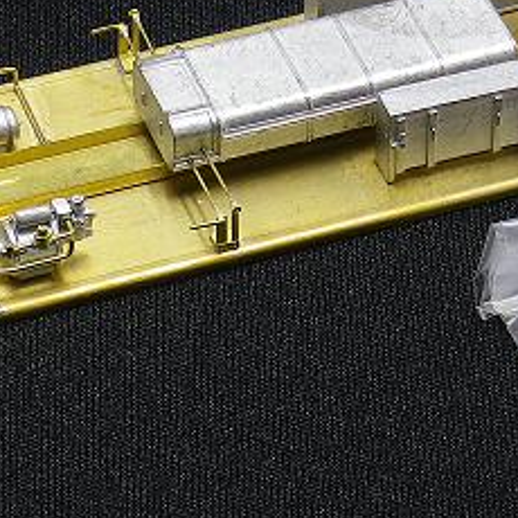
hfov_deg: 7.0
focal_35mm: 251
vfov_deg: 7.0
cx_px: 178
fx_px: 4249
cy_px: 182
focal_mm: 14.9
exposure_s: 1/4
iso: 100
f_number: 5.2
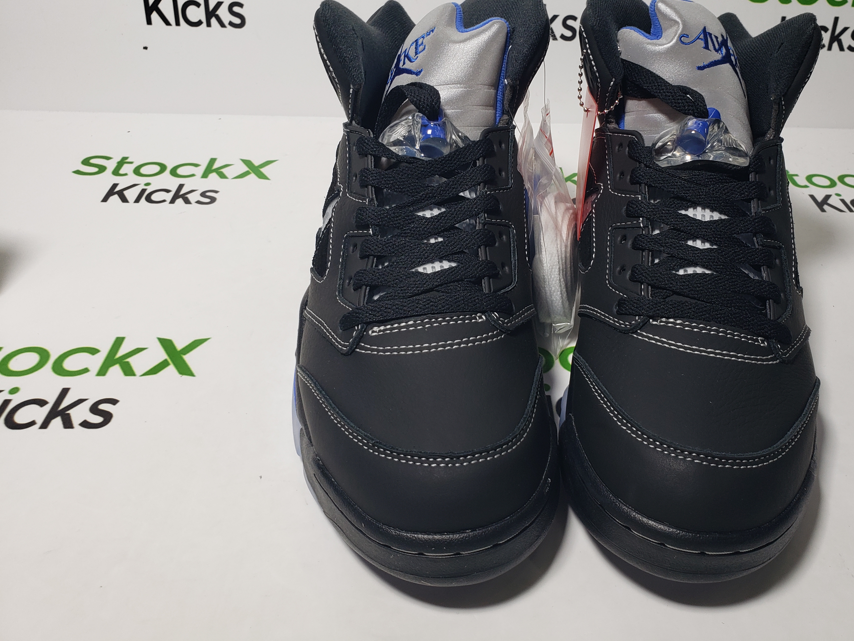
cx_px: 504
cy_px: 259
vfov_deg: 45.2
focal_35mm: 31
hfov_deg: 58.0
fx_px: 765
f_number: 2.4
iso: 50
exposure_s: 1/162
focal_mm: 4.3
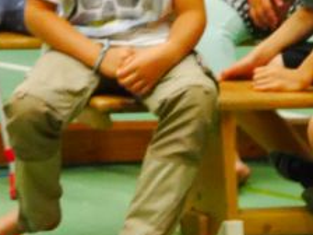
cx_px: -261
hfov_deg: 5.5
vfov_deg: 4.1
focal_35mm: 357
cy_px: -193
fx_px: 3228
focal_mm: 40
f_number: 4.7
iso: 3200
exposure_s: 1/60
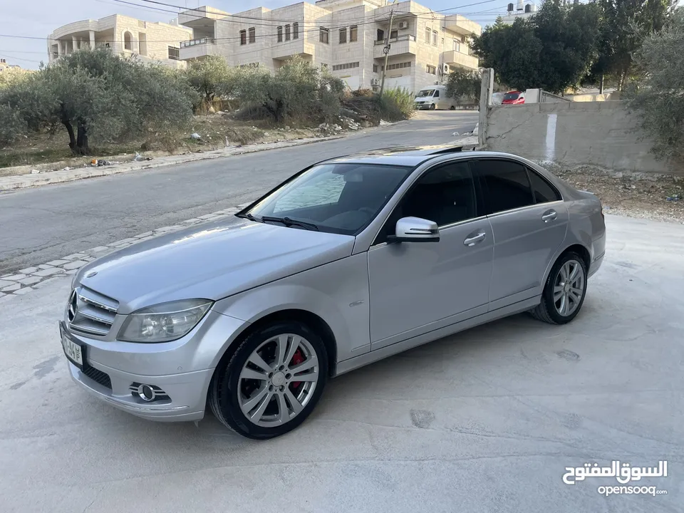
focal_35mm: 26
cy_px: 256
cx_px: 342
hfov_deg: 67.3
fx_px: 514
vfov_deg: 53.1
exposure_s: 1/703
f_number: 1.6
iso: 32
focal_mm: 4.2
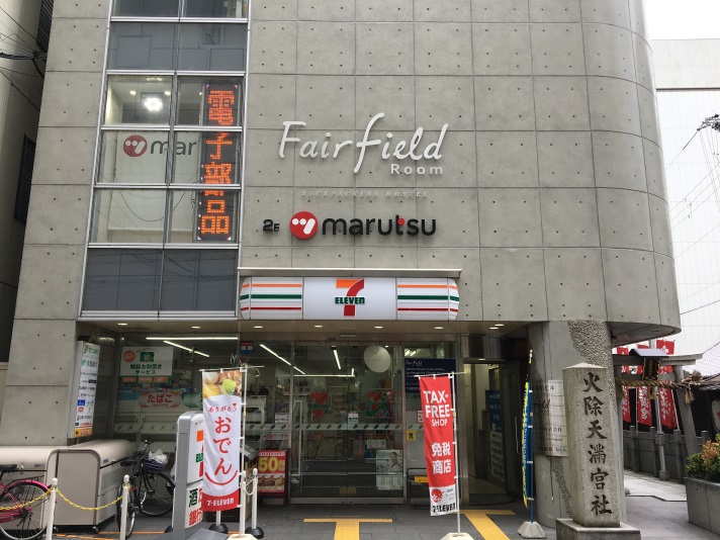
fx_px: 603
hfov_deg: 61.7
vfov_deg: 48.2
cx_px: 360
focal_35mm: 29
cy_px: 270
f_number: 2.2
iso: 25
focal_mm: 4.15
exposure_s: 1/323
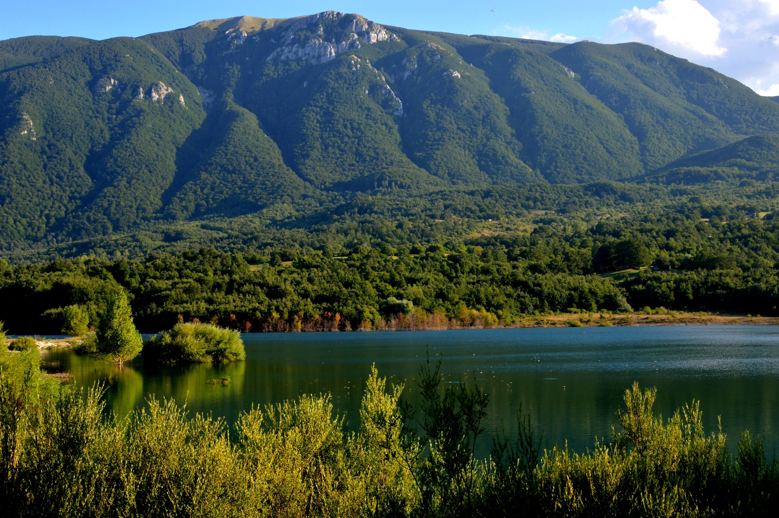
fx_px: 1135
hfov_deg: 37.9
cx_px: 390
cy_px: 259
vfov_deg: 25.7
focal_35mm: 52
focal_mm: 35
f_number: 11
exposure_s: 1/60
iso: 100
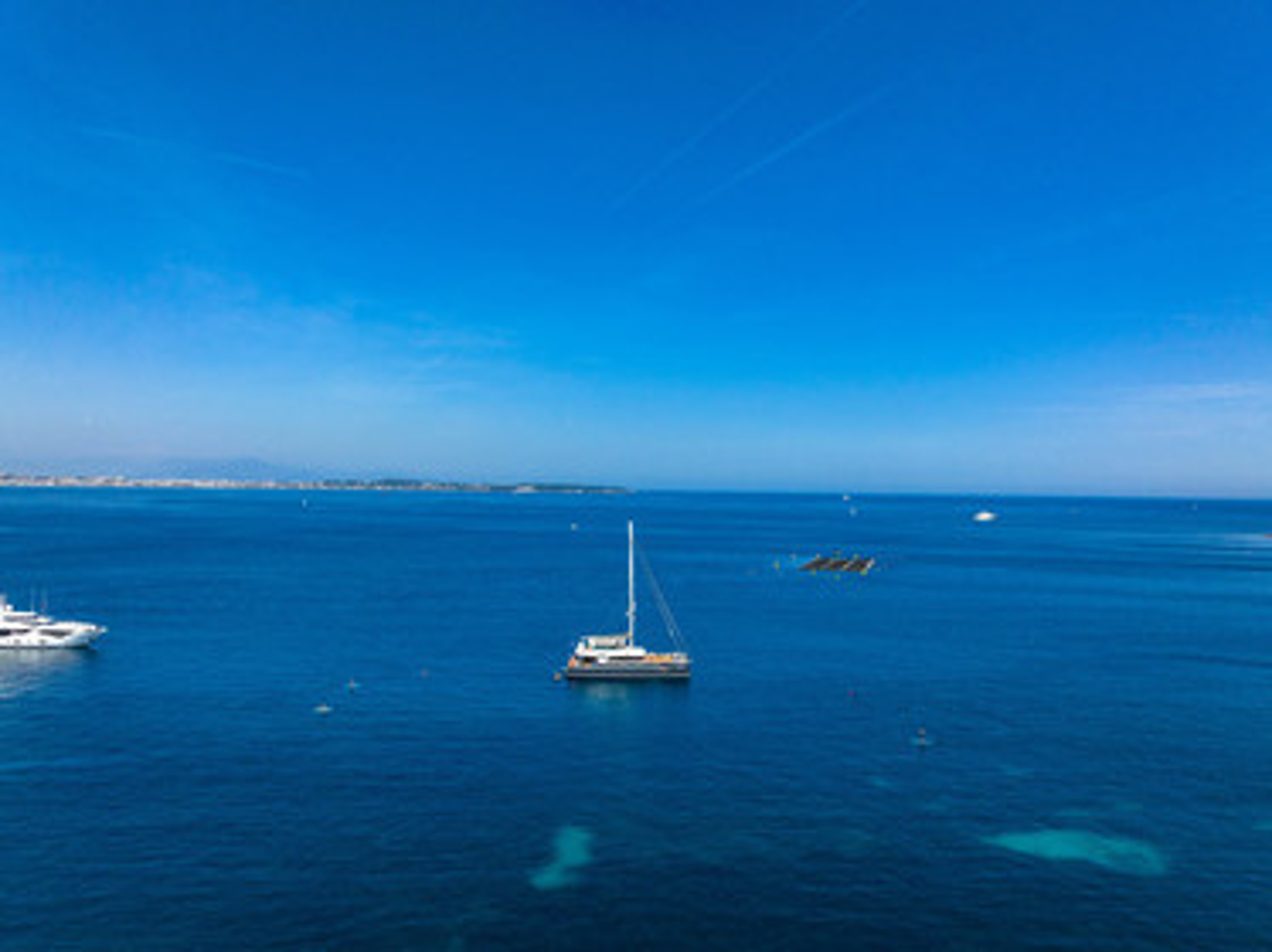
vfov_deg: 56.8
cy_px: 476
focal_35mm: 24
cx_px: 636
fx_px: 881
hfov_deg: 71.6
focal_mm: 12.3
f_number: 7.1
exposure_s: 1/1000
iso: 200
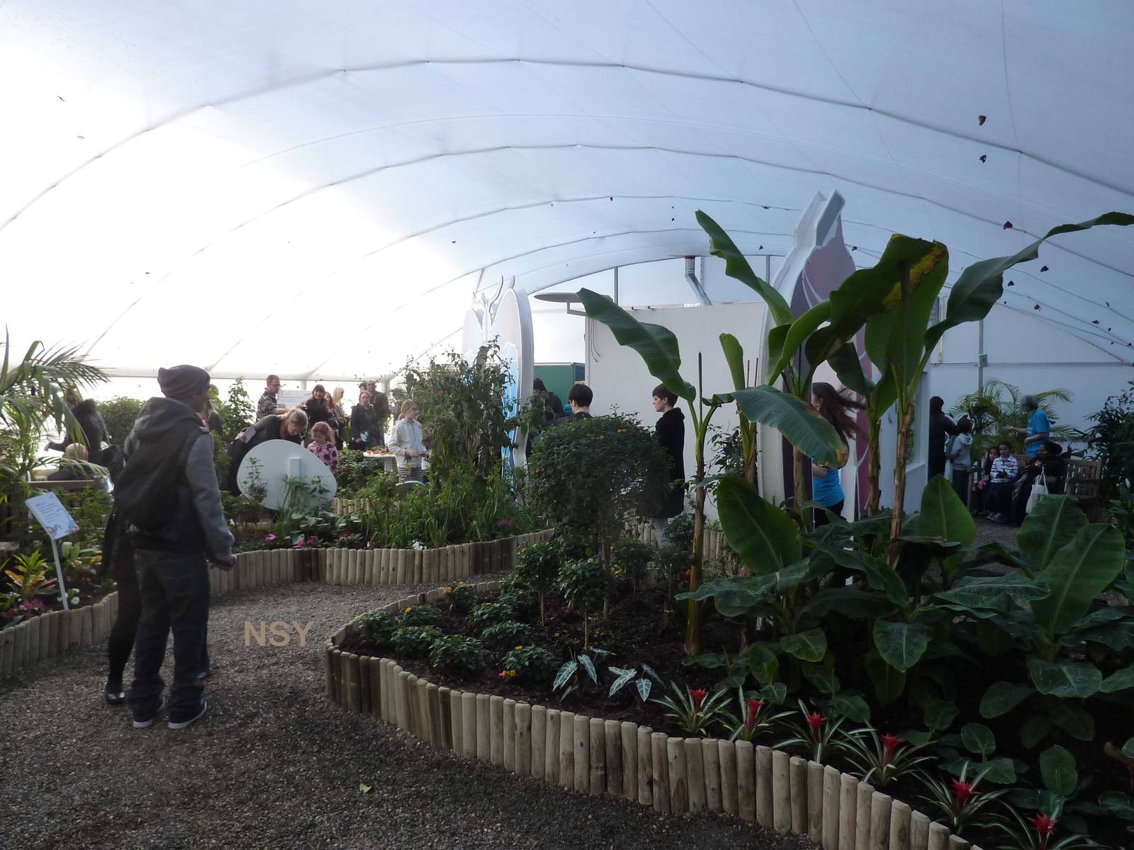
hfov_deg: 69.4
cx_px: 567
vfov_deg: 54.9
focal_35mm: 25
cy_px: 425
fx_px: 819
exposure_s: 1/80
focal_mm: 4.1
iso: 125
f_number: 3.3
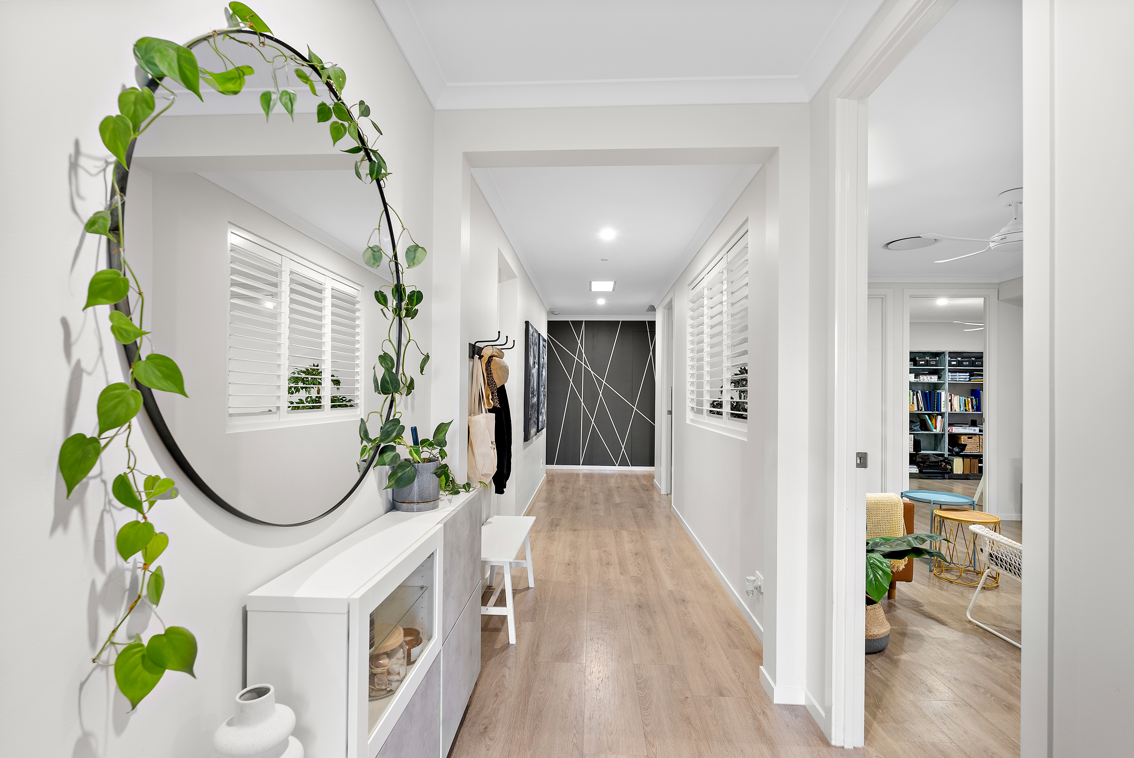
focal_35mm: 17
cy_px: 379
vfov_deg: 70.5
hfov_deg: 93.2
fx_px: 536
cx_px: 567
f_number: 8
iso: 400
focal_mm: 17
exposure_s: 1/2
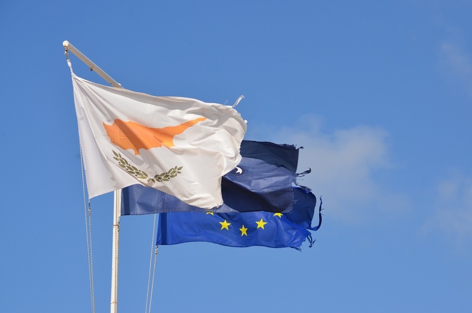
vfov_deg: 7.6
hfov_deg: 11.4
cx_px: 236
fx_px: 2355
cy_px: 156
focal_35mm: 180
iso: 200
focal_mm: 120
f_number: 11
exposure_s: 1/500
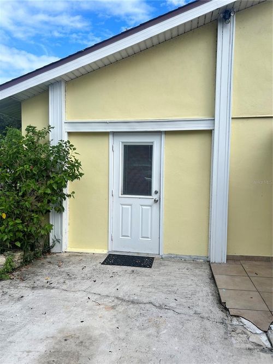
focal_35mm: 26
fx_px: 273
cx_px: 136
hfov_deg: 53.0
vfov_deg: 67.3
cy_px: 182
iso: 50
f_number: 1.5
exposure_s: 1/3571
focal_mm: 5.7
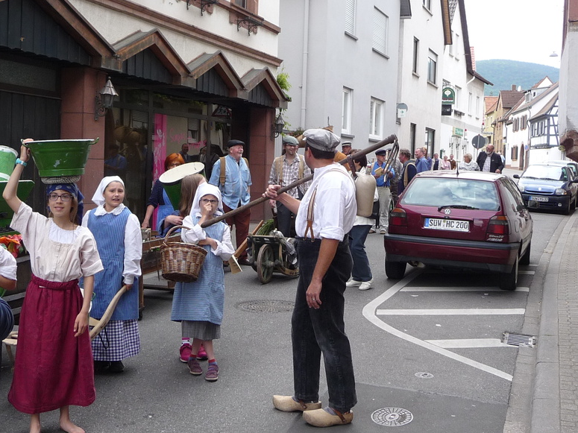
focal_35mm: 47
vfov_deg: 30.9
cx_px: 289
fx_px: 785
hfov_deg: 40.4
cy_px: 215
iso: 100
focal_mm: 4.7
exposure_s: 1/125
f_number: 3.3
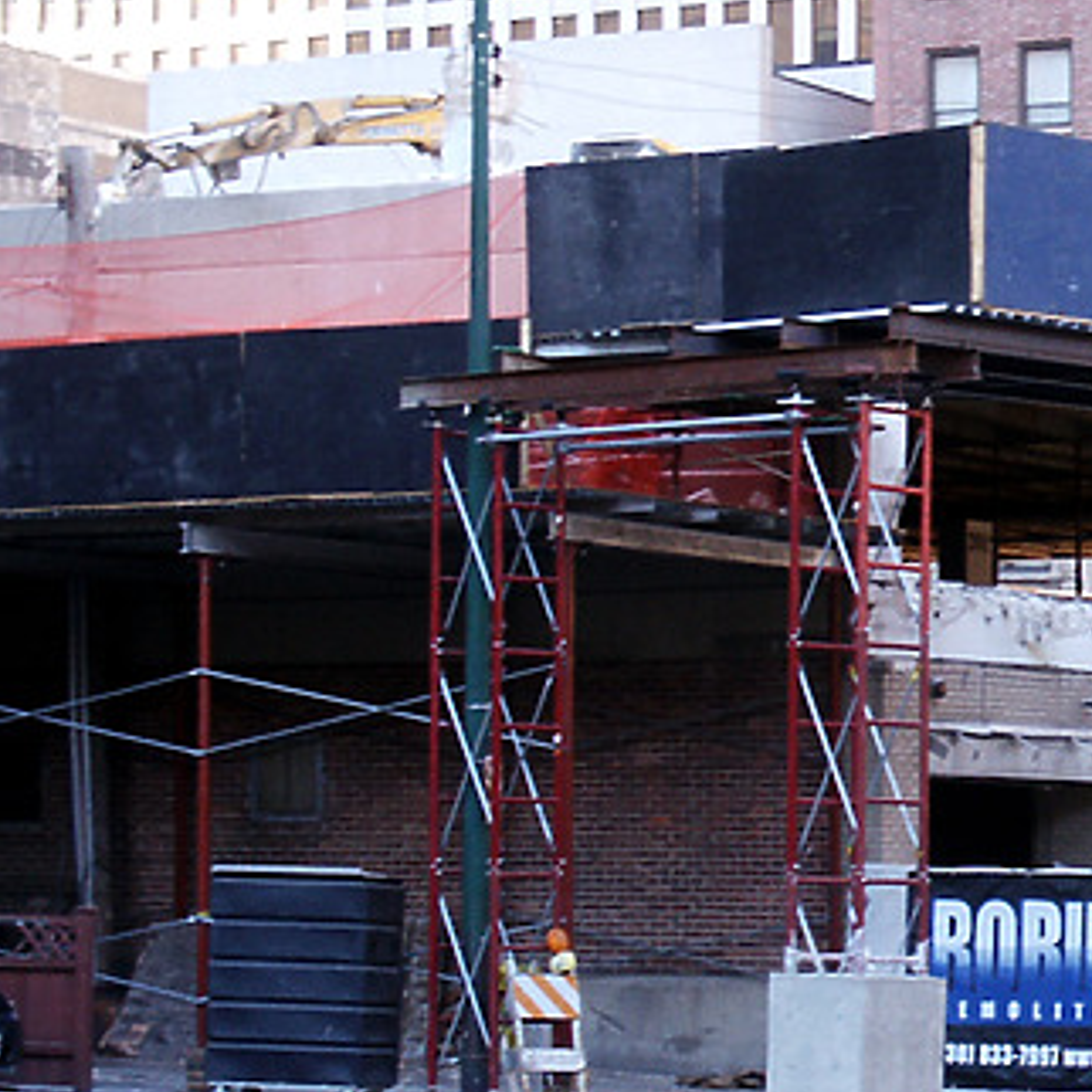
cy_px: 632
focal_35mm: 131
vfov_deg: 13.3
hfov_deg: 13.1
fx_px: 4675
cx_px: 1224
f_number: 3.6
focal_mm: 10.96
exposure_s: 1/45
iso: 80
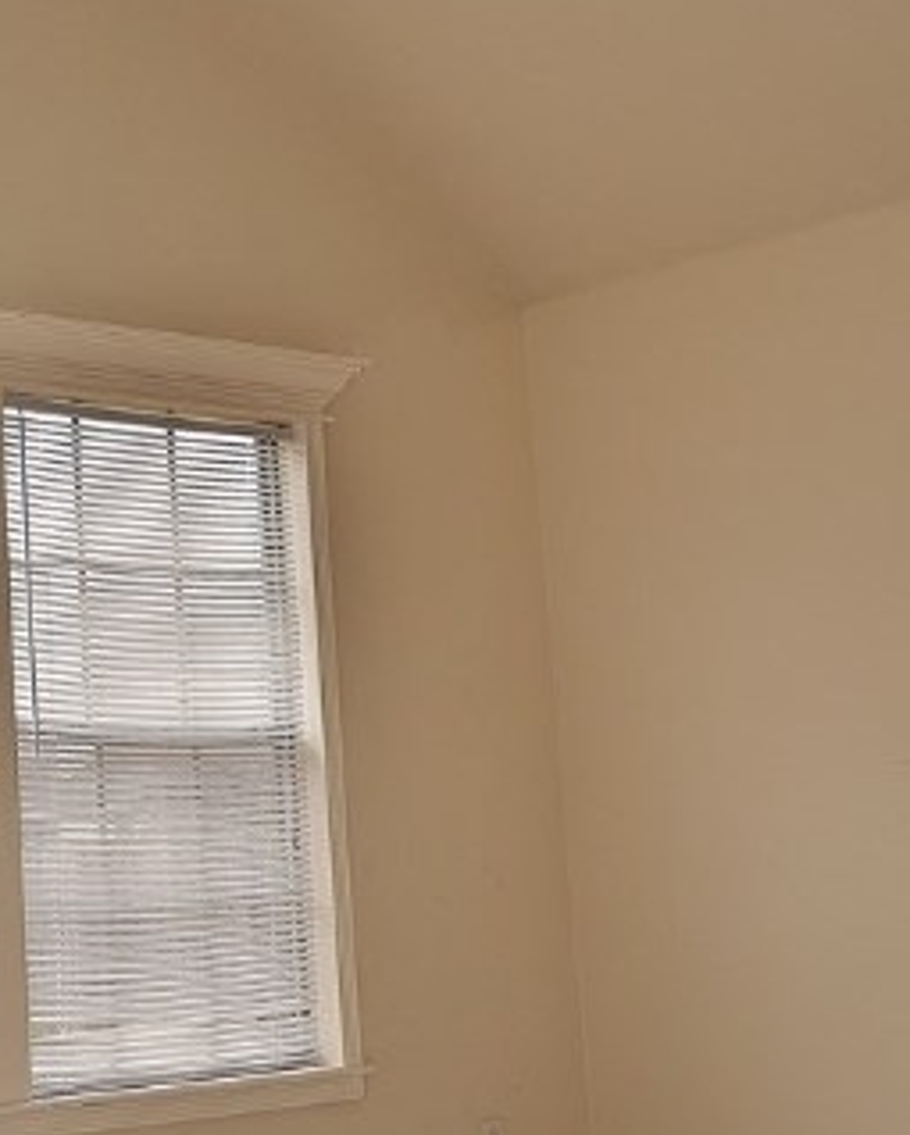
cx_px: 46
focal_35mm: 71
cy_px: 325
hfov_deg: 21.0
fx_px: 2391
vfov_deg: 26.4
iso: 140
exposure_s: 1/250
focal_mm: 21
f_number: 4
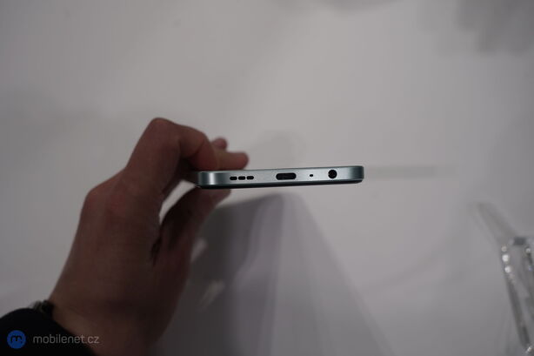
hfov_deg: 45.4
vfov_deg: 31.2
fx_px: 638
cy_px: 178
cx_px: 267
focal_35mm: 43
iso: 160
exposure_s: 1/160
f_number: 6.3
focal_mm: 43
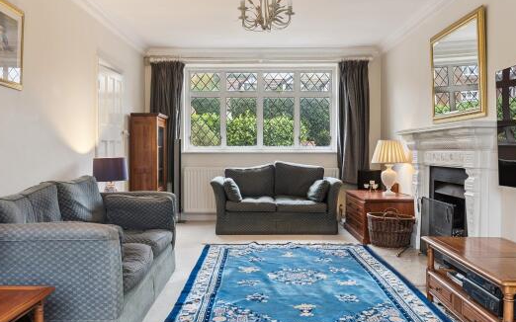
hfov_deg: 59.6
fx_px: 450
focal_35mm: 32
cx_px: 245
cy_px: 166
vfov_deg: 39.4
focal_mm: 16
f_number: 5.6
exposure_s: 1/25
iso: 320
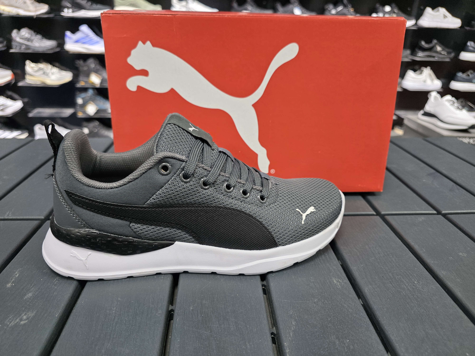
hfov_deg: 73.9
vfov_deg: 58.9
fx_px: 316
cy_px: 178
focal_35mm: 23
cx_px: 238
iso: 160
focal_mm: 6.3
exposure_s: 1/100
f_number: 1.7
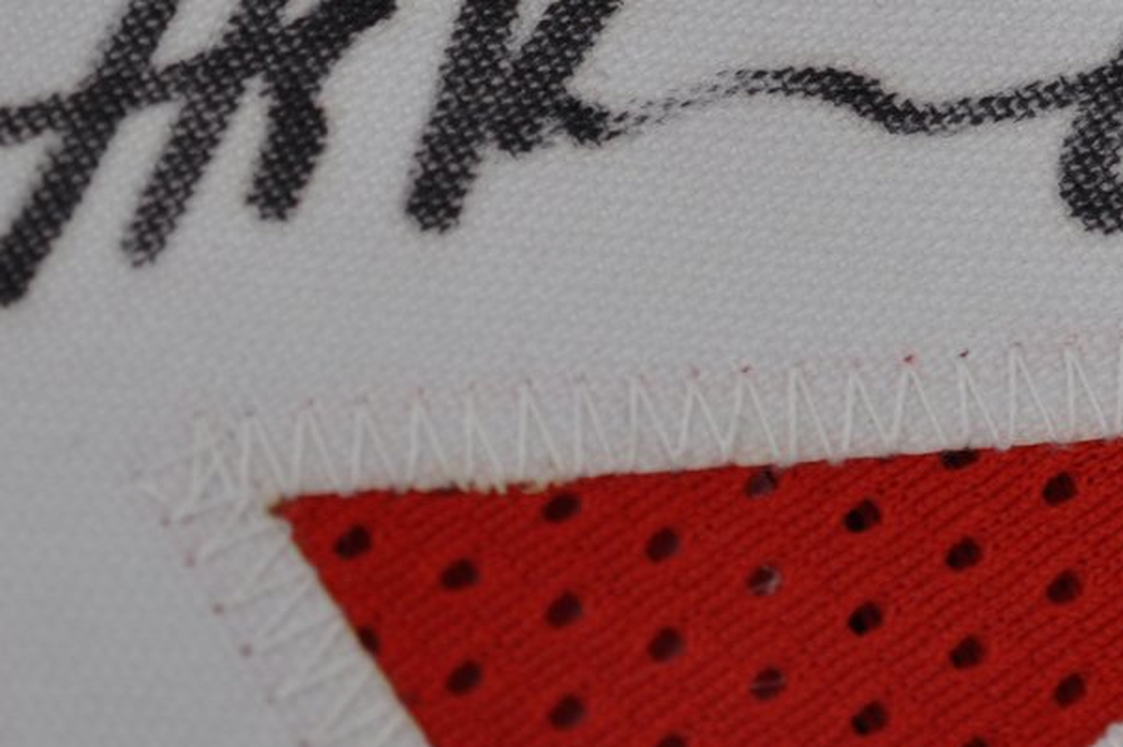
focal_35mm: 170
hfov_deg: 12.1
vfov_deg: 8.0
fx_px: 5299
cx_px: 832
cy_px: 74
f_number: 4.5
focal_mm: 40
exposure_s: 1/80
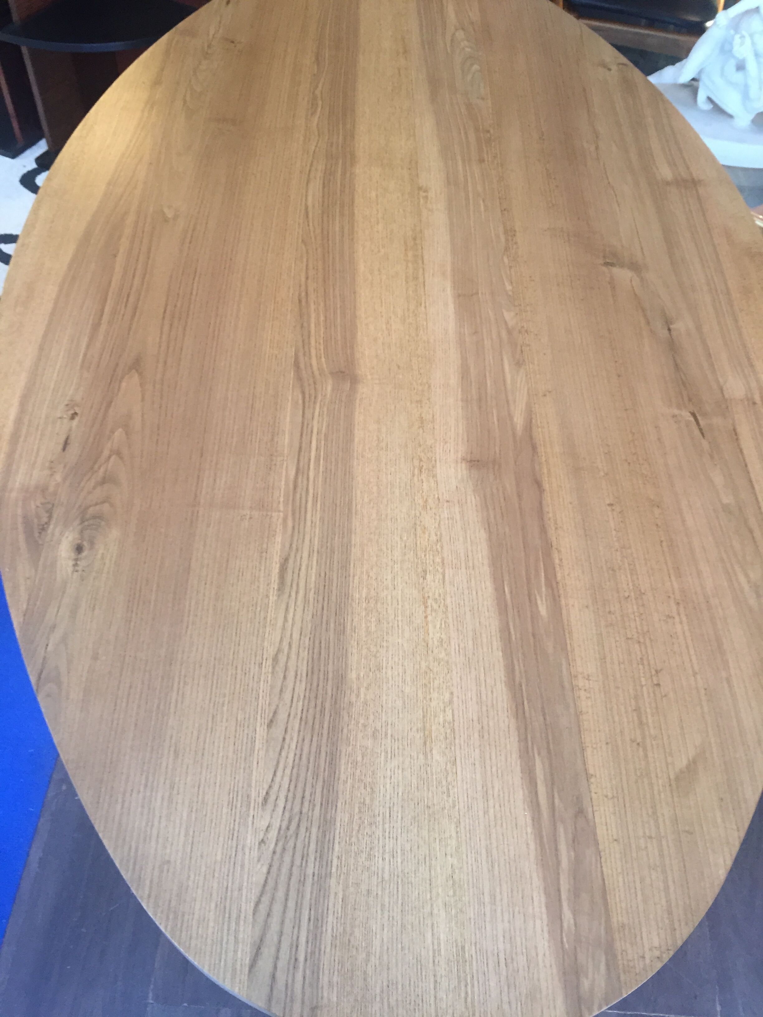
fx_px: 852
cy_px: 508
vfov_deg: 61.7
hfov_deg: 48.2
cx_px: 382
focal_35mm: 29
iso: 125
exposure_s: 1/33
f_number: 2.2
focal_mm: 4.15
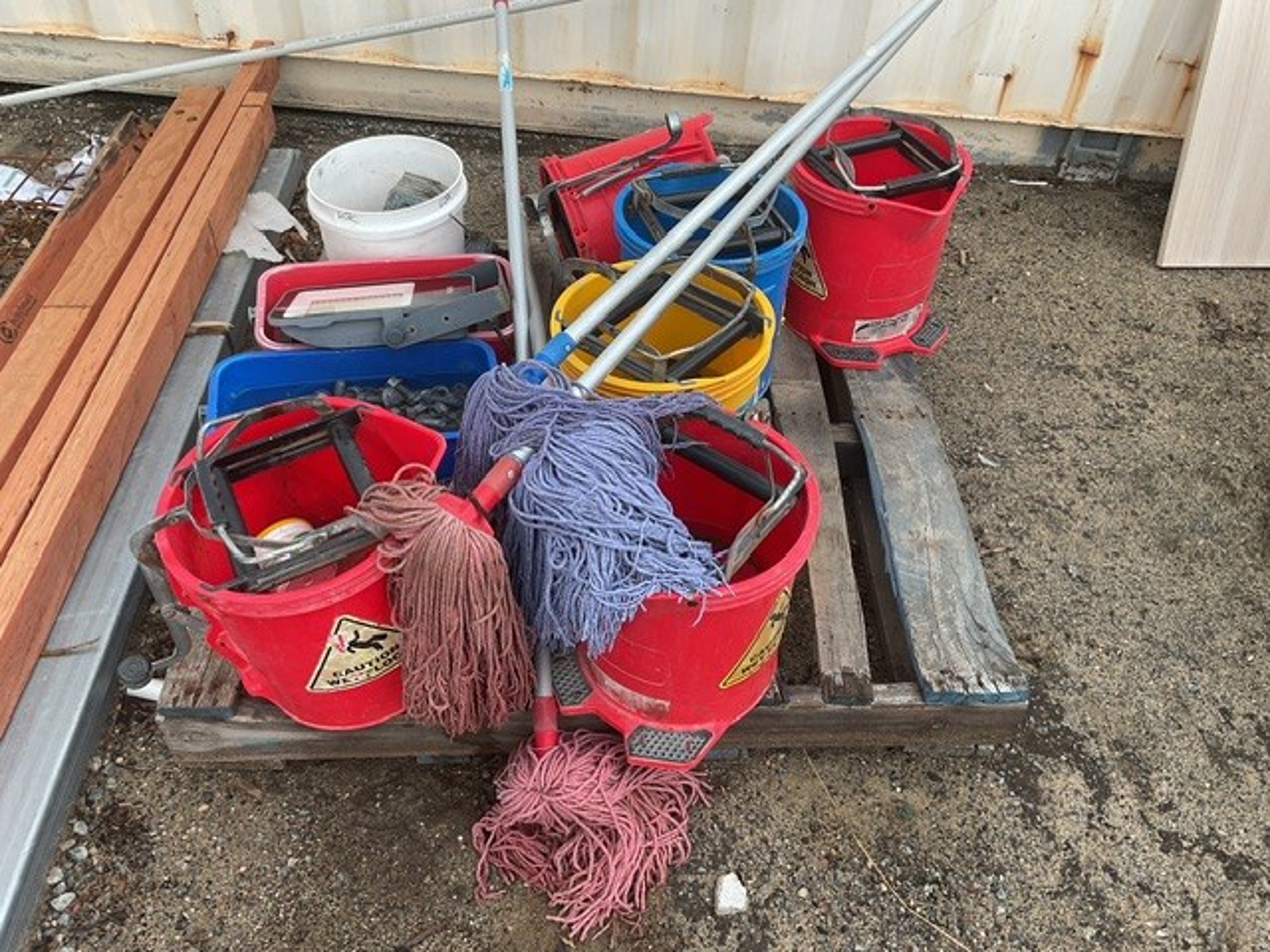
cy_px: 476
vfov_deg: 48.2
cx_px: 635
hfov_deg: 61.7
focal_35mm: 29
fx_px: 1064
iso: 16
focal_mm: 3
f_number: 1.8
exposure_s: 1/120
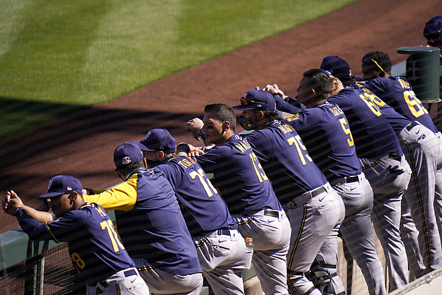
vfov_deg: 1.7
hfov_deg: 2.6
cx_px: 221
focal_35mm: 800
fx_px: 9821
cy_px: 148
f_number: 5.6
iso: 500
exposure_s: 1/2000
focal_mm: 800
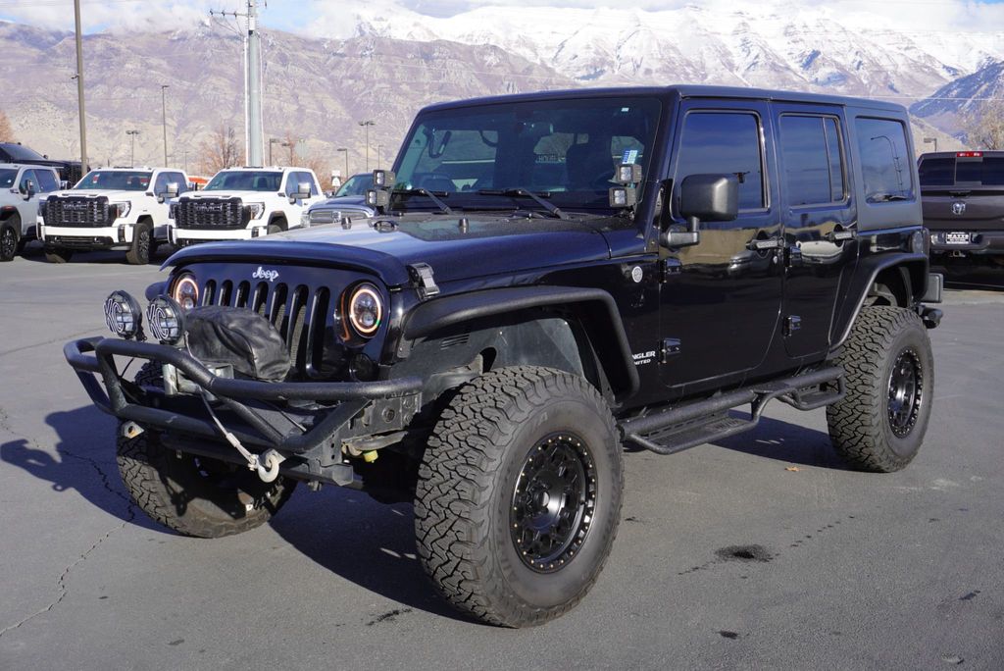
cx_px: 502
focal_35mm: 42
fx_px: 1172
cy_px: 336
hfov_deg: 46.4
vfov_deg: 31.9
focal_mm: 28
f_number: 9
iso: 100
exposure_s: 1/125
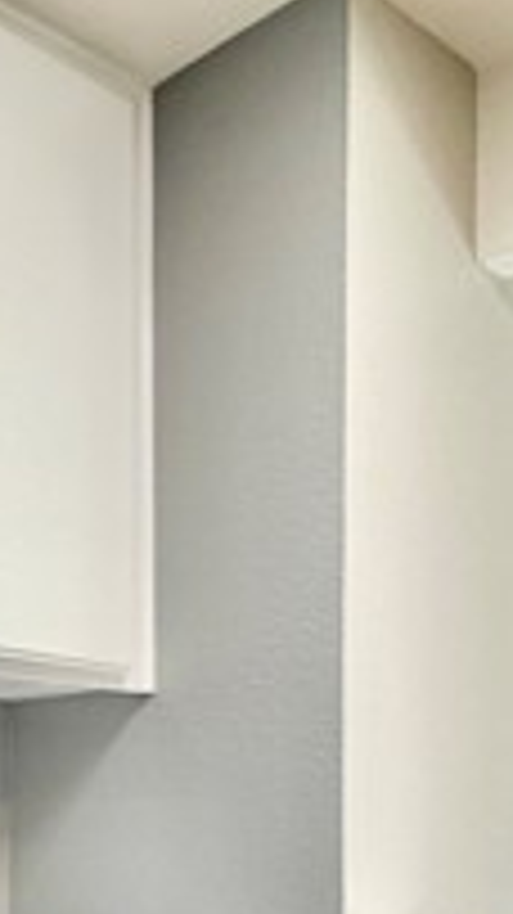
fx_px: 1162
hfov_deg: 19.5
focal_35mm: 48
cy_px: 828
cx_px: -374
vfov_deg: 39.7
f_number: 2.2
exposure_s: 1/120
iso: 125
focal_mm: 2.22
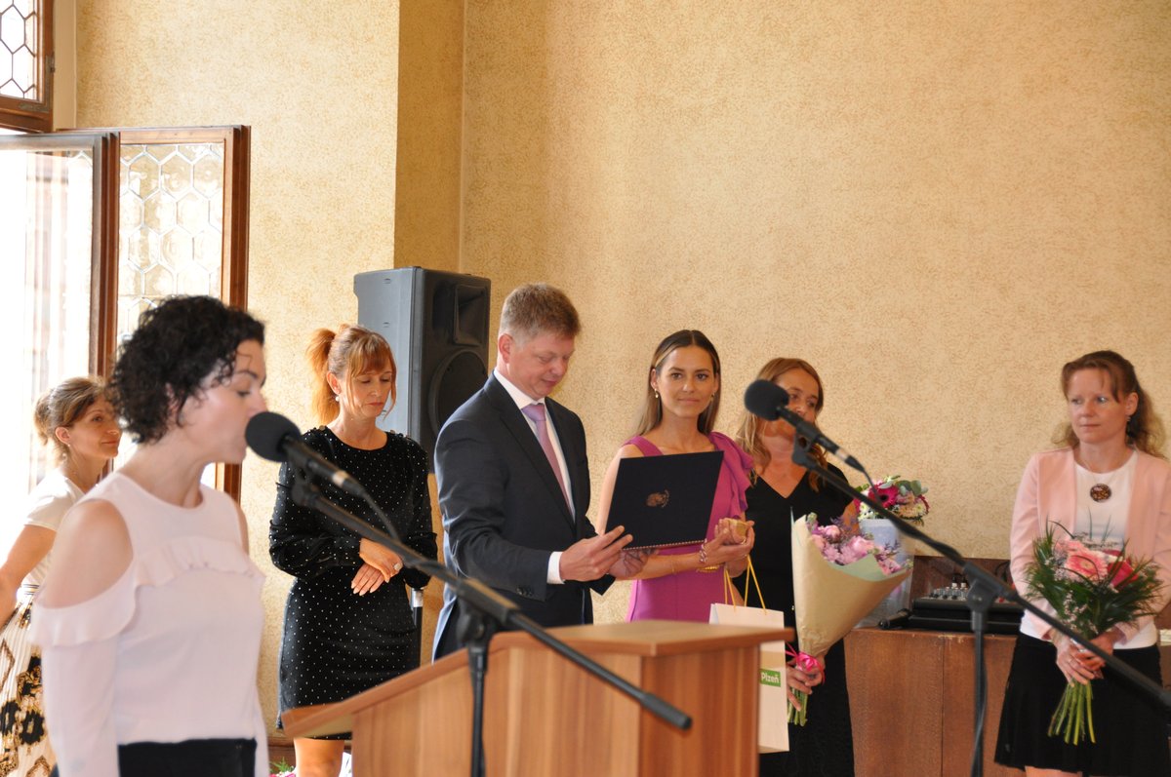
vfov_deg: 13.0
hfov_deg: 19.5
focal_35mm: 105
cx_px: 586
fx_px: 3411
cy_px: 388
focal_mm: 70
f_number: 5
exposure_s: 1/60
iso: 800
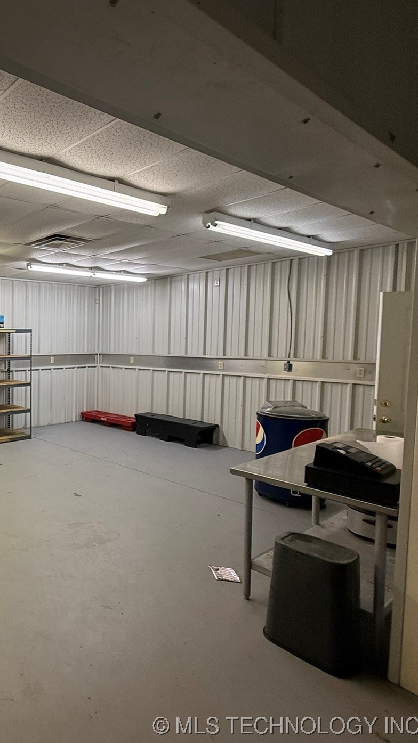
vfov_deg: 83.8
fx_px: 414
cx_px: -31
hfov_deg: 43.0
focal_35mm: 21
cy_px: 365
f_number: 2.2
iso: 160
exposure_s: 1/120
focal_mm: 2.22
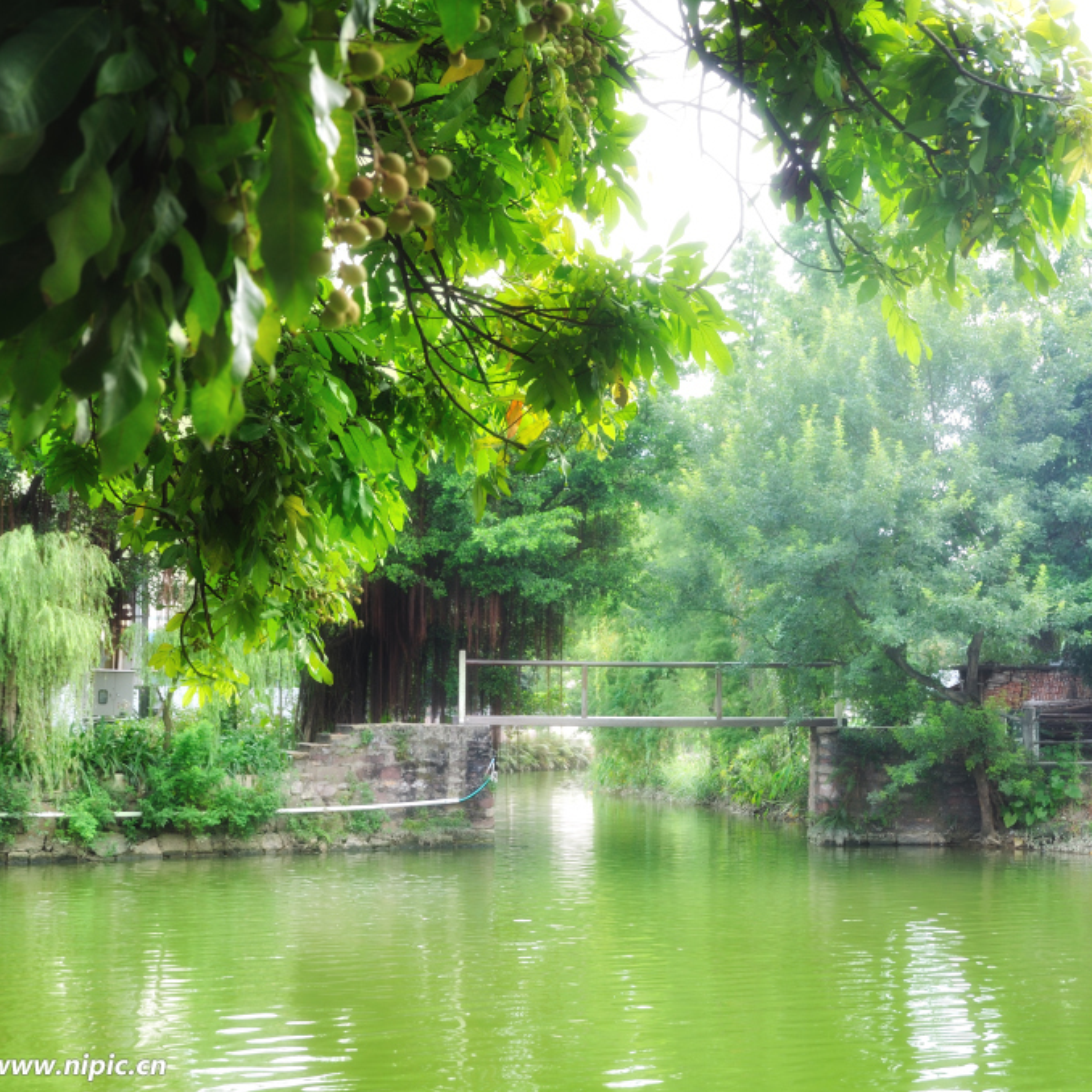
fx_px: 2129
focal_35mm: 60
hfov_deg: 28.7
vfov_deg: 28.8
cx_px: 651
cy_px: 546
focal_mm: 31
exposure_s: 1/25
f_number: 7.1
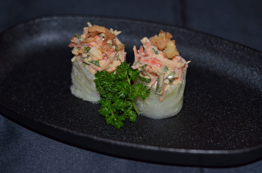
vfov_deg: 18.1
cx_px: 131
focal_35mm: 75
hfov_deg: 27.0
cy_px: 86
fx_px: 545
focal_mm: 50
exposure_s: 1/60
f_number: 2.8
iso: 800
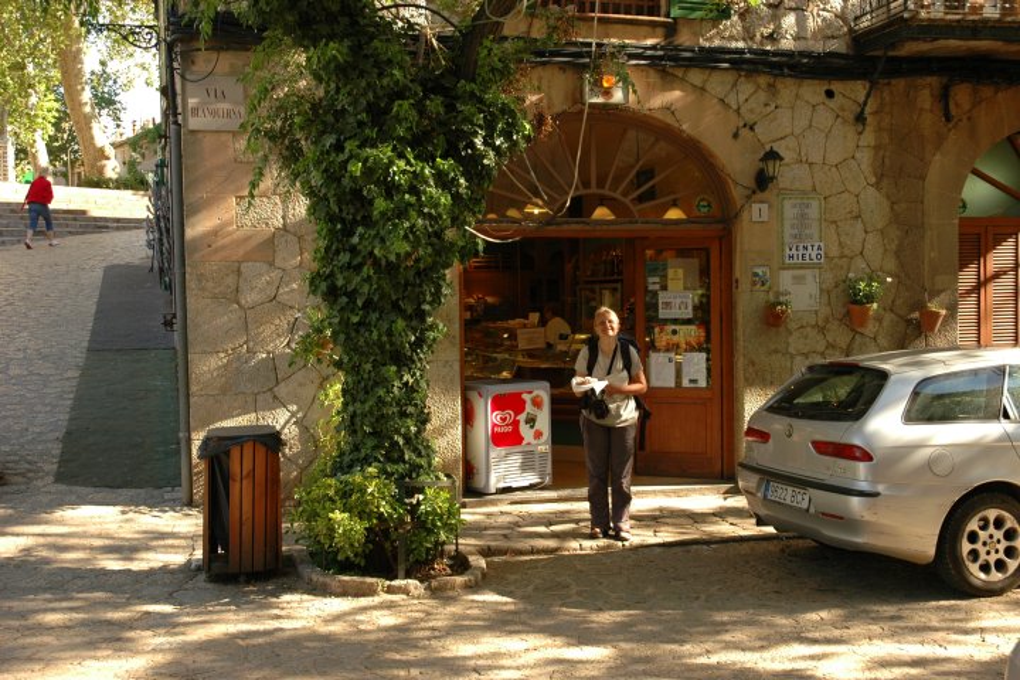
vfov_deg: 30.8
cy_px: 340
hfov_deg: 45.0
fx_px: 1232
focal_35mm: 44
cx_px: 510
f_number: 5.6
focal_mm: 29
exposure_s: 1/100
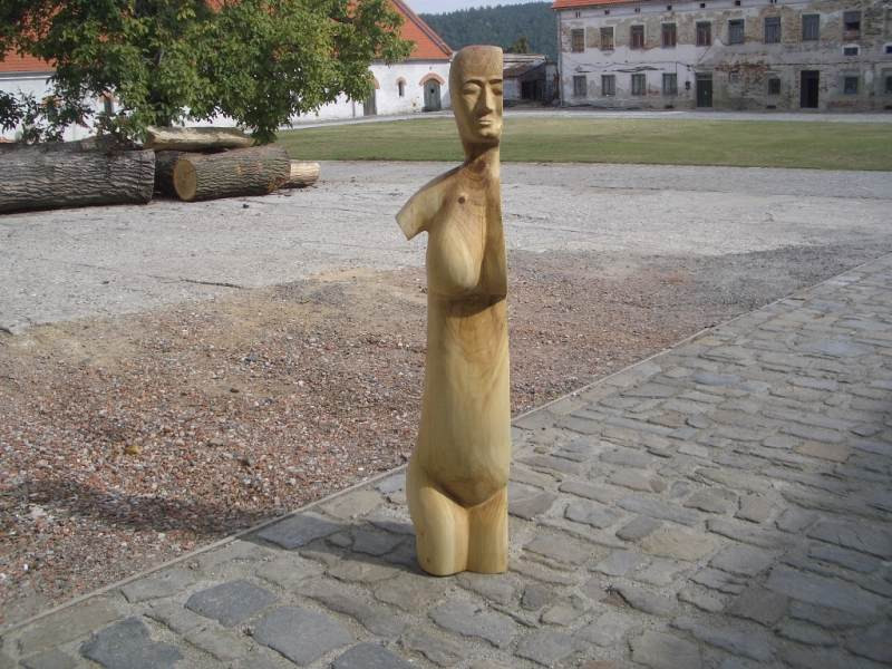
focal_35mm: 35
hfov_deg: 52.6
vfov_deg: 40.7
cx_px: 446
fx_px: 902
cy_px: 334
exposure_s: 1/500
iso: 50
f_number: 4.3
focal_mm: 5.8
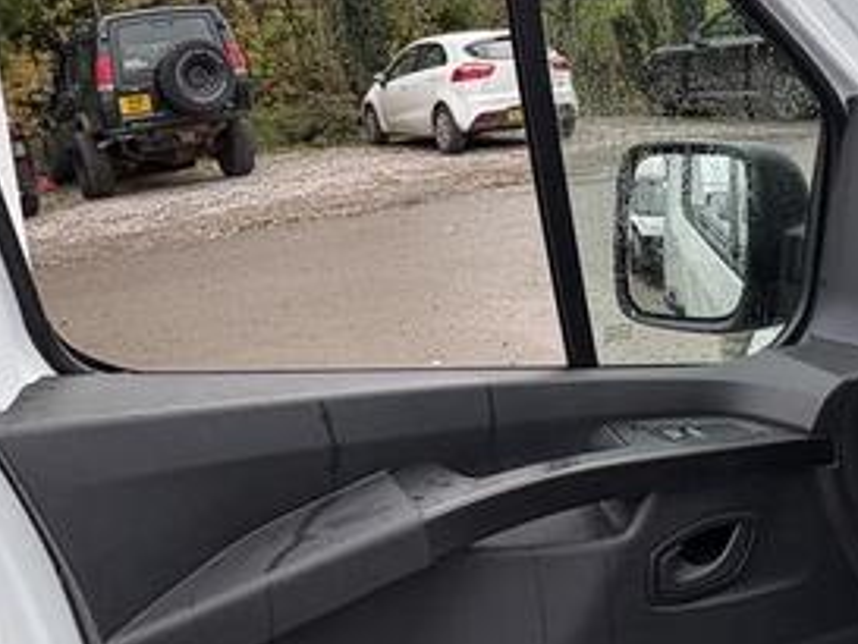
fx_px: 1141
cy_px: 342
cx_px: 374
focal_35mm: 46
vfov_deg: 31.5
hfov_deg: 41.1
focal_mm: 2.22
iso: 40
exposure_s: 1/107
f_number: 2.2
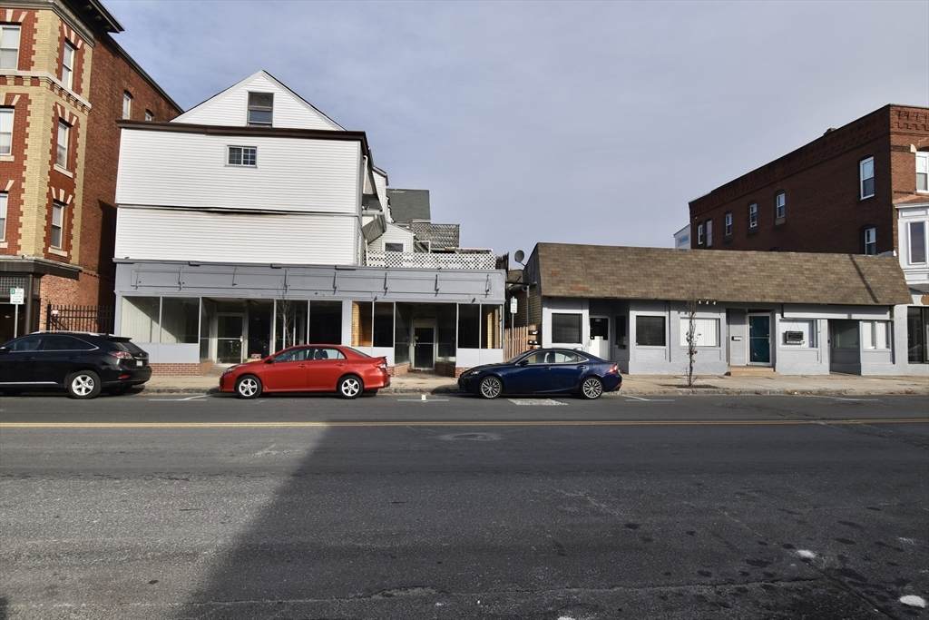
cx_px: 464
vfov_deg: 59.5
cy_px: 310
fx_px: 542
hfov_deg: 81.2
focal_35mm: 21
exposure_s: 1/320
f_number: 9
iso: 100
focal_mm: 14
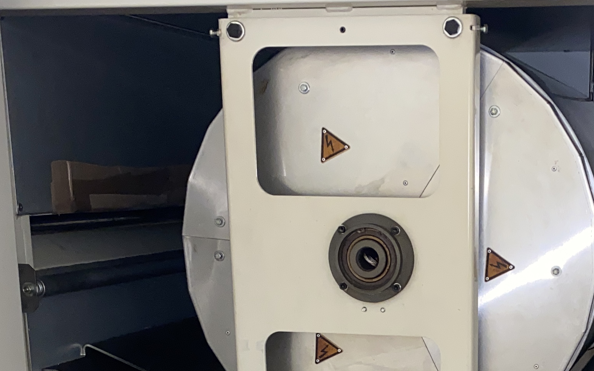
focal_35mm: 72
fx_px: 1166
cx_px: 471
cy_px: 466
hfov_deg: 28.0
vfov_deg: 17.1
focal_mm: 4.25
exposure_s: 1/17
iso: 100
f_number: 1.8
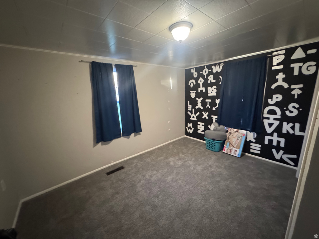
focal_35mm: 14
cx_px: 160
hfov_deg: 102.1
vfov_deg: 85.7
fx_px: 129
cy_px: 120
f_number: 2.2
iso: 1250
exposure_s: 1/40
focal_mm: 2.22
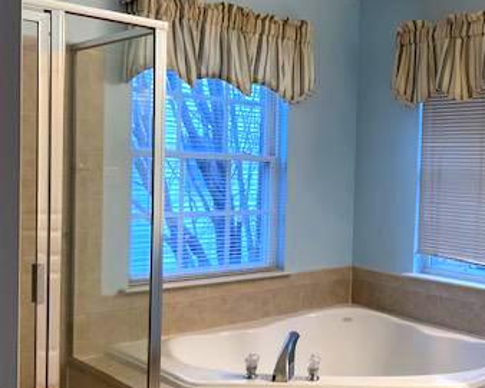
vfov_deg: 31.5
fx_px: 690
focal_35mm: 48
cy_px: 203
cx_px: 413
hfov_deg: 36.9
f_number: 1.8
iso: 80
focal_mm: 4.25
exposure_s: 1/120
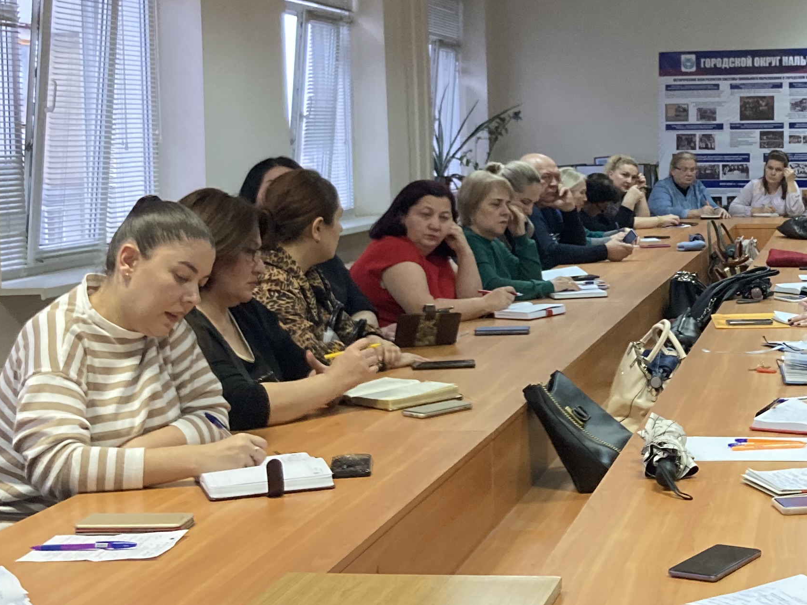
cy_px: 232
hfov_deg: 28.3
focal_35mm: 67
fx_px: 1562
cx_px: 661
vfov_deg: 21.9
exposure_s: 1/50
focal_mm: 3.99
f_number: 1.8
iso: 200
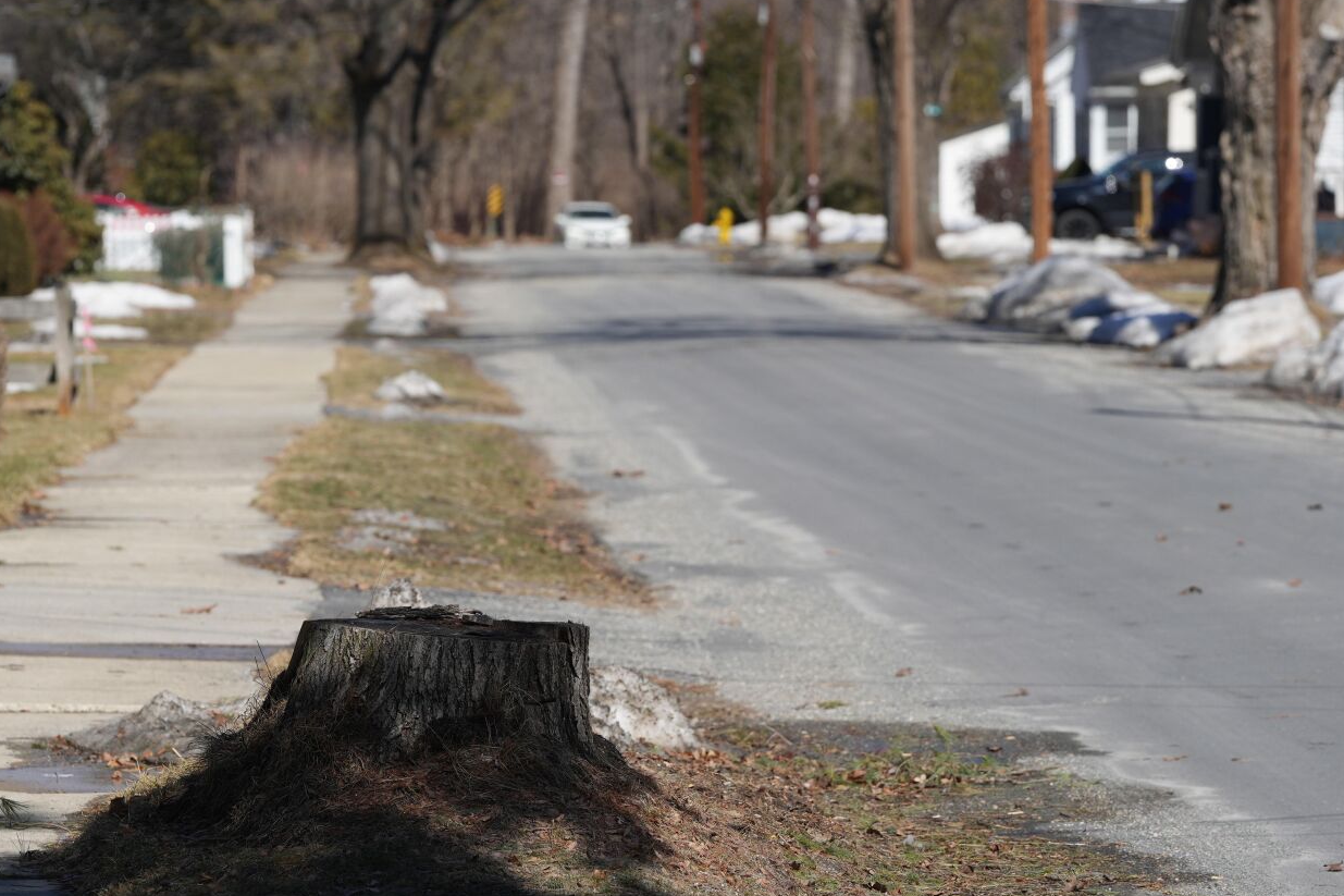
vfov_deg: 6.1
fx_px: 8473
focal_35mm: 227
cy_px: 364
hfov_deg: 9.1
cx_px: 433
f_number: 5.6
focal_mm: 159
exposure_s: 1/800
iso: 125
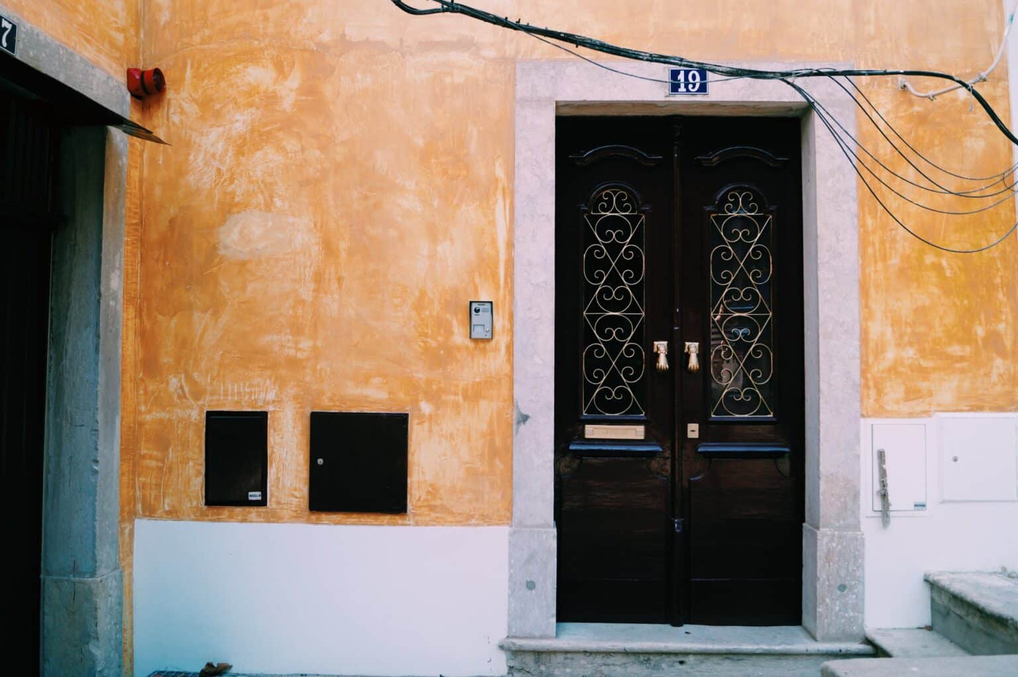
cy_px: 338
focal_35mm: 30
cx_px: 509
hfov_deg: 62.0
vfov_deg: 43.6
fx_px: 848
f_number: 4
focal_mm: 20
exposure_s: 1/160
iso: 125
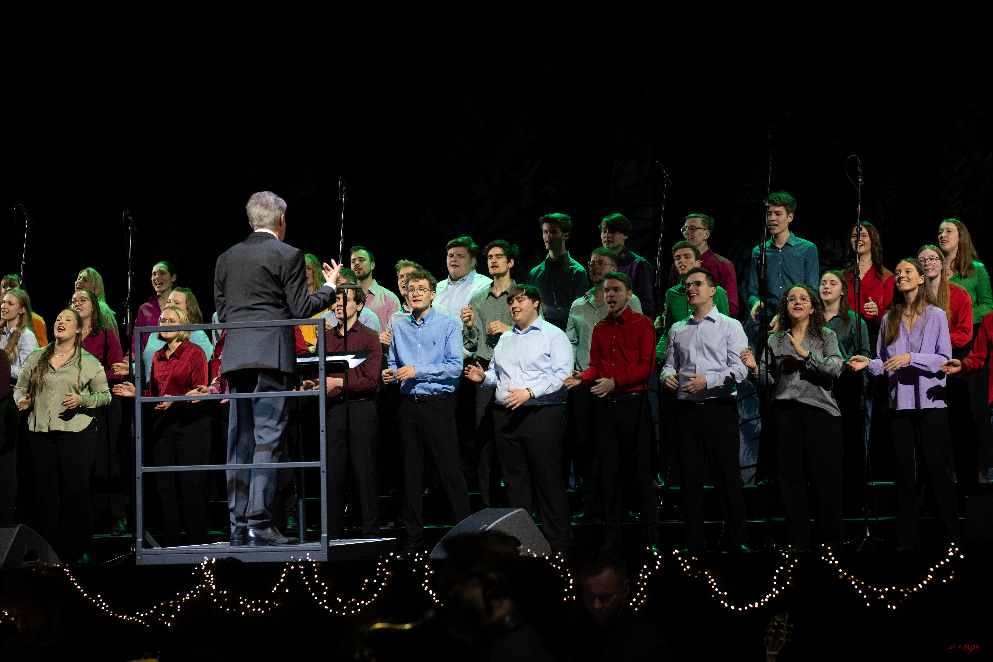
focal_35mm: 85
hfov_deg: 23.9
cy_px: 331
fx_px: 2344
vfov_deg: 16.1
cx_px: 496
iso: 1000
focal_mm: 85
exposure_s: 1/200
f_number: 3.5
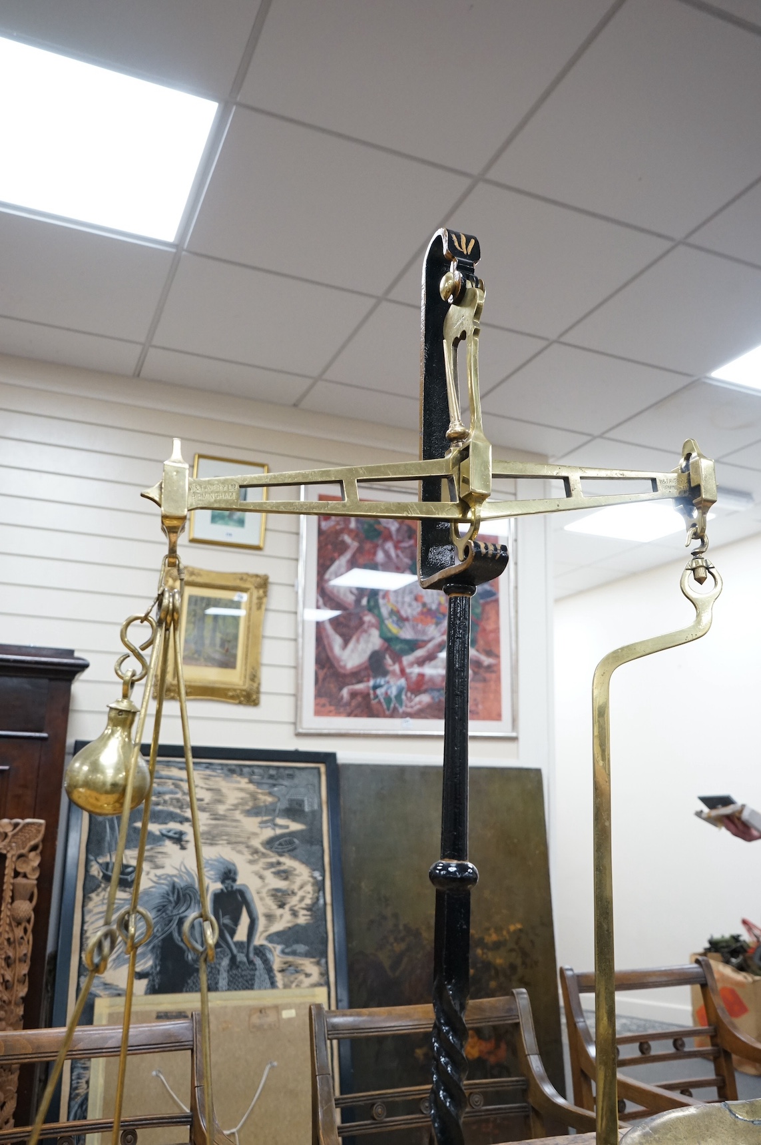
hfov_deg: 46.3
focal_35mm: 28
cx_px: 380
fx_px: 889
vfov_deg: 65.5
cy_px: 572
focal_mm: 28
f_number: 6.3
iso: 2500
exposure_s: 1/80
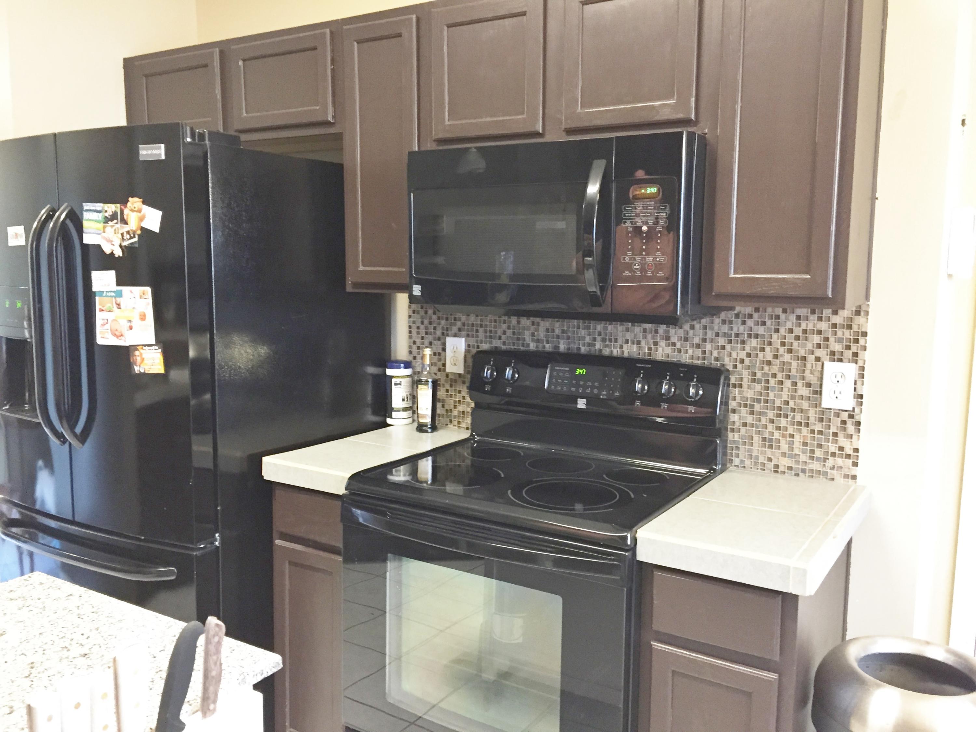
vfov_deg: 48.2
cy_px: 366
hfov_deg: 61.7
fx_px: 818
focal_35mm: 29
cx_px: 488
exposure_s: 1/15
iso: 250
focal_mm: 4.15
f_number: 2.2
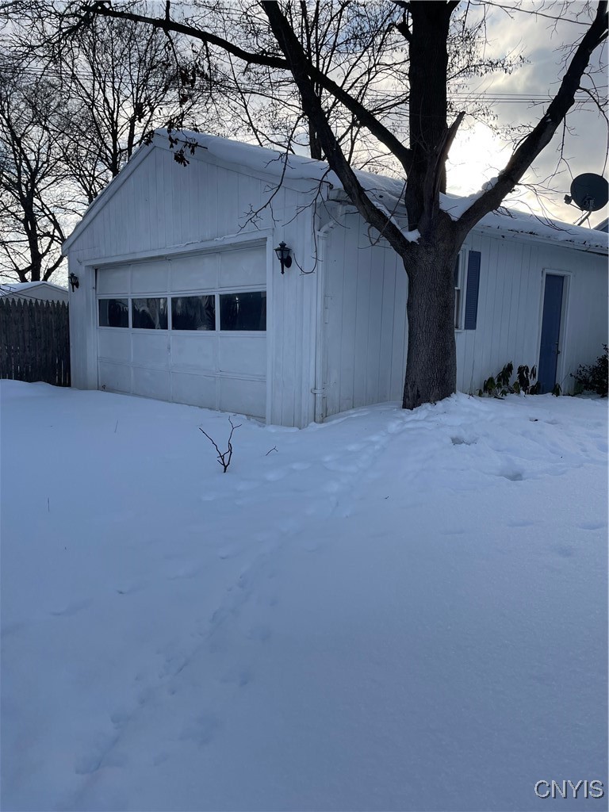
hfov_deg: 53.1
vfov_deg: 67.3
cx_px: 304
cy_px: 406
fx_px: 610
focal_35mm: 26
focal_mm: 4.2
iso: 32
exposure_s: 1/2212
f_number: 1.6
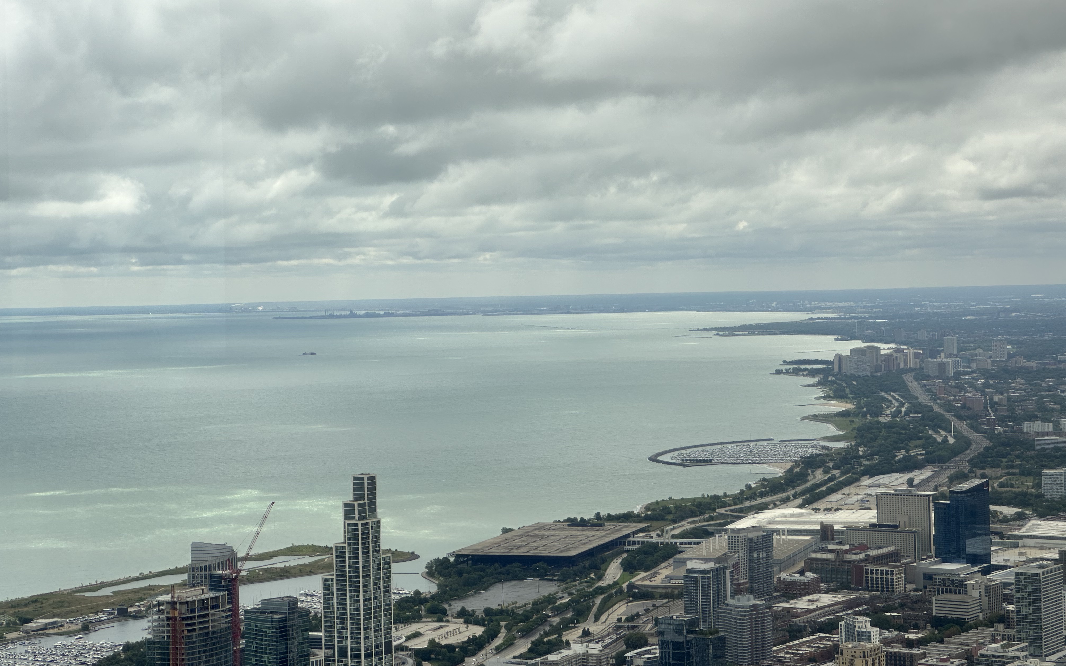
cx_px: 535
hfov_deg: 25.2
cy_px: 341
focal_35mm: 82
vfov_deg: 15.9
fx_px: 2382
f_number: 2.8
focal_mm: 9
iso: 32
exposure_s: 1/737
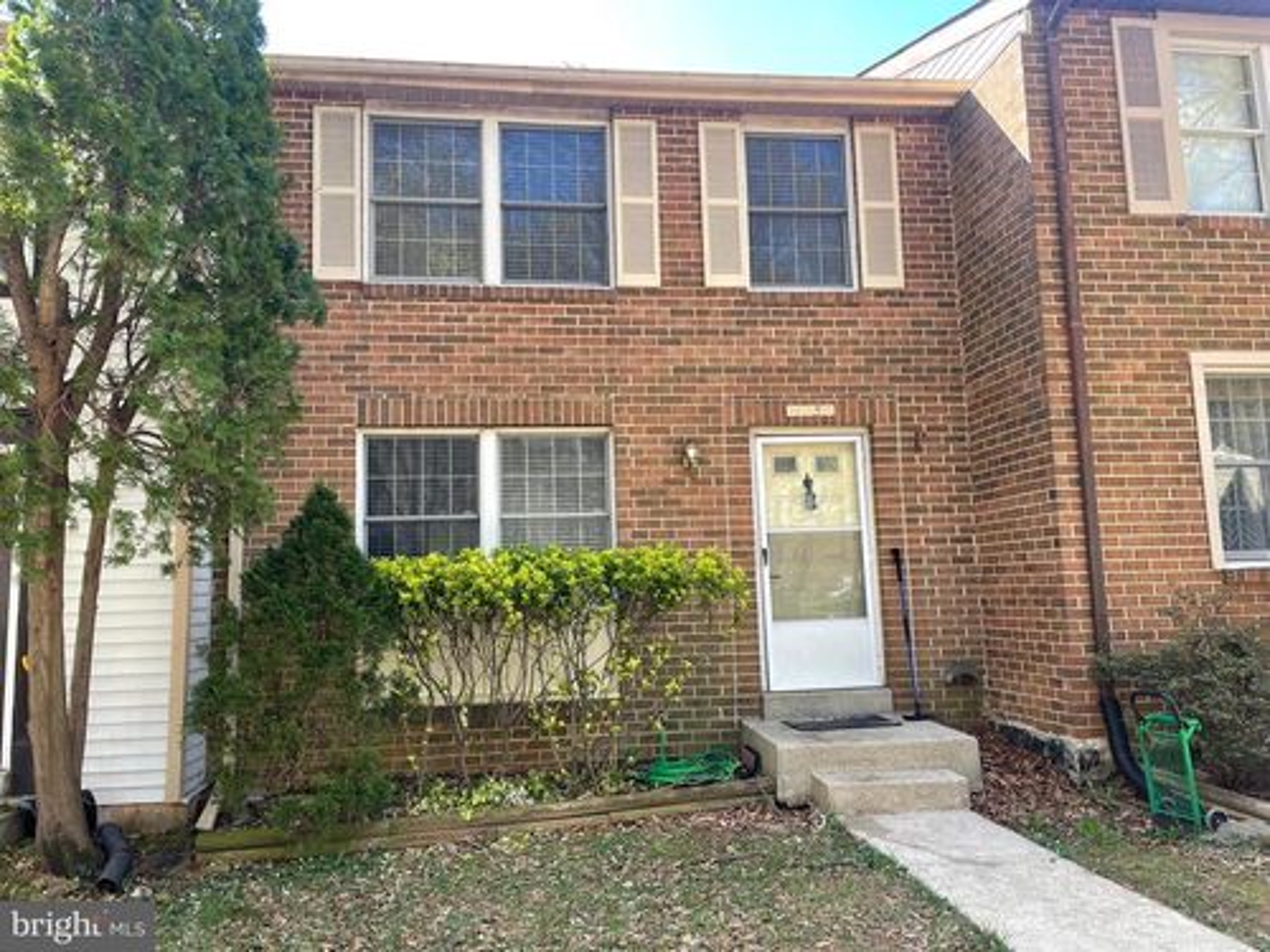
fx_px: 954
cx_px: 635
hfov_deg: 67.3
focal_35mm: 26
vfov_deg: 53.1
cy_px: 476
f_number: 1.6
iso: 32
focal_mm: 4.2
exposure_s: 1/213
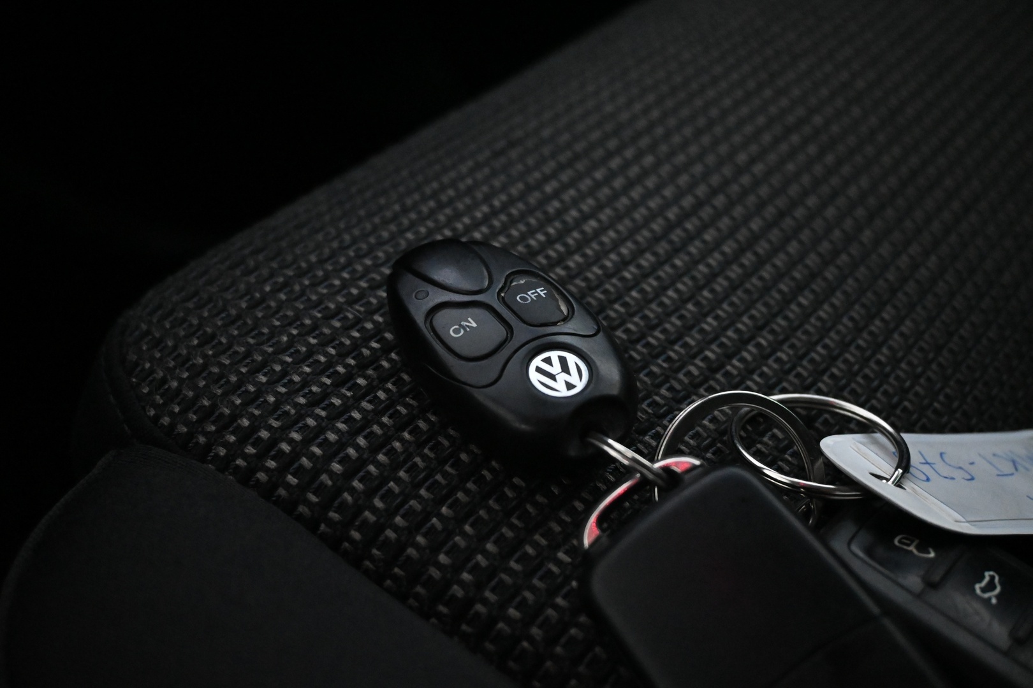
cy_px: 344
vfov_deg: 31.9
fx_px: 1205
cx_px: 516
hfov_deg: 46.4
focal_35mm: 42
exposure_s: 1/50
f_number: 4.5
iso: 6400
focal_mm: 28
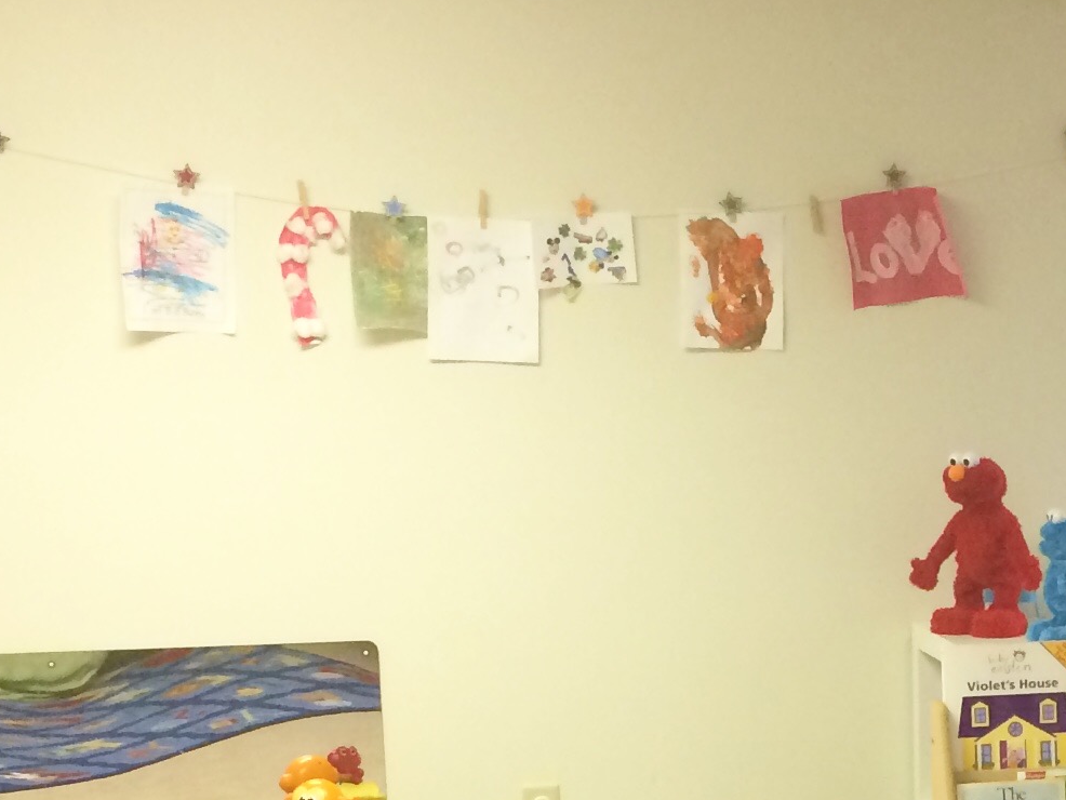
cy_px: 836
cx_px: 1232
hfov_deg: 19.4
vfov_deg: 15.1
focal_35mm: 96
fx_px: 2957
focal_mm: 4.15
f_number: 2.2
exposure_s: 1/30
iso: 200
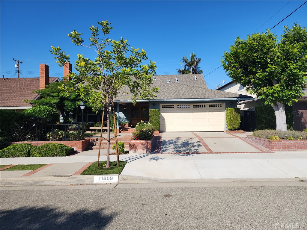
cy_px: 115
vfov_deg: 58.9
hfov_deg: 73.9
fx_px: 204
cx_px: 154
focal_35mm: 23
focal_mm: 6.4
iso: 12
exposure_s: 1/1248
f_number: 1.8
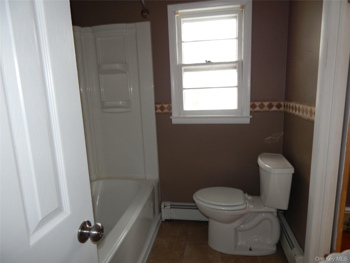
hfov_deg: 76.4
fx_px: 222
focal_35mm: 22
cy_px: 132
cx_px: 175
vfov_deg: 61.1
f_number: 3
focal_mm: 4
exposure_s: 1/30
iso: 180
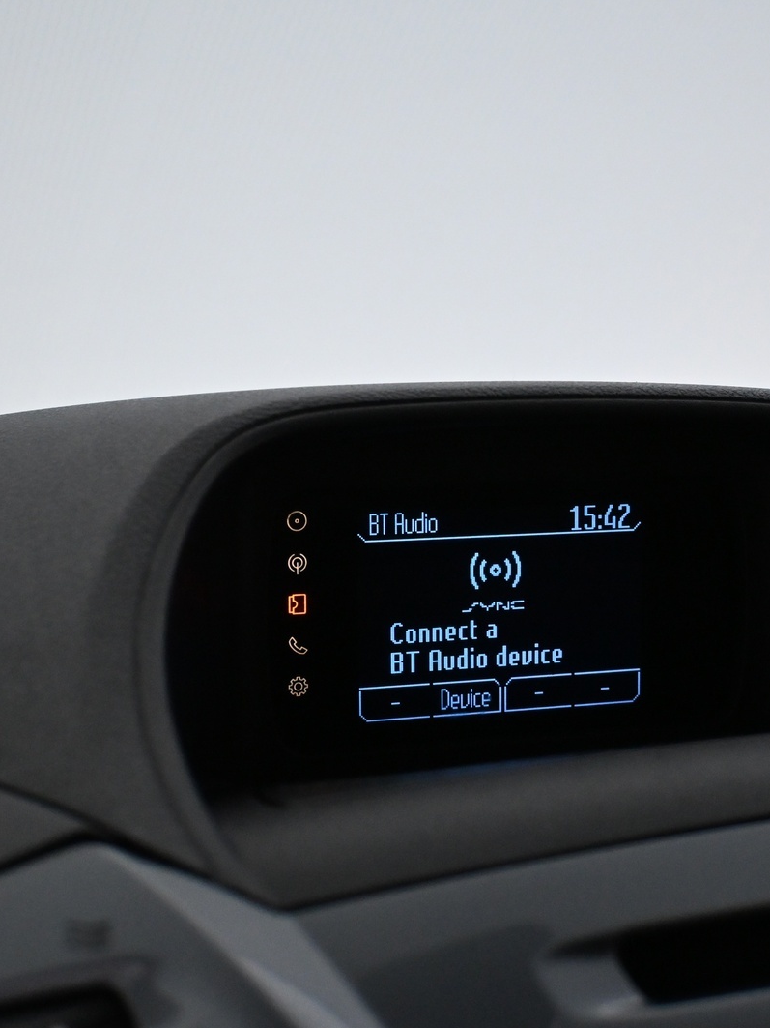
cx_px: 485
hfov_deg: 23.0
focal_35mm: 64
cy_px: 520
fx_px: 1891
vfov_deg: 30.4
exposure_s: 1/125
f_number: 4.8
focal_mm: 29
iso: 3200
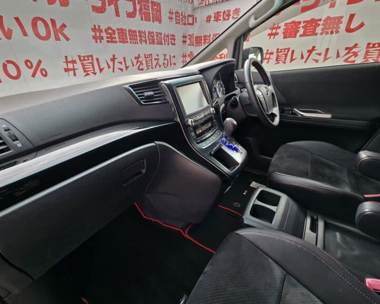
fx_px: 157
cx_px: 177
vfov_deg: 88.0
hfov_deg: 100.6
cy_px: 151
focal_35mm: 14
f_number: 2.2
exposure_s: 1/100
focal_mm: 2.2
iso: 64
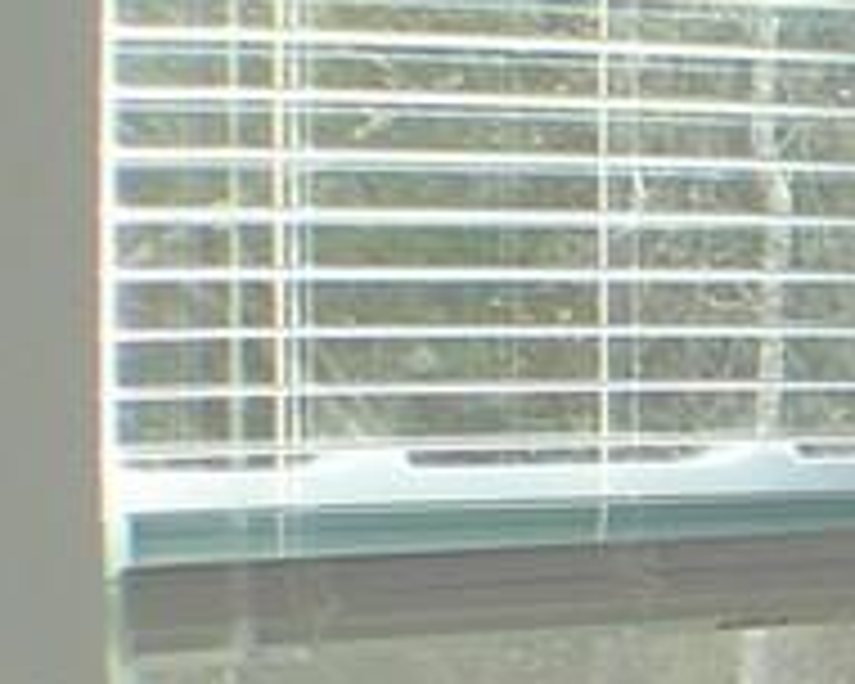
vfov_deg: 6.3
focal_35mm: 247
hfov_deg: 7.2
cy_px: 630
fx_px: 6250
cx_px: 2264
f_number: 3.3
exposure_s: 1/60
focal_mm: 7
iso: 100
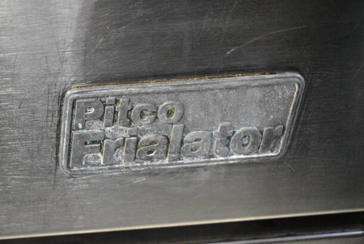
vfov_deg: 25.8
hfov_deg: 37.8
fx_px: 531
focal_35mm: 52
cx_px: 182
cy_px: 122
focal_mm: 35
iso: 6400
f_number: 4.5
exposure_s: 1/80
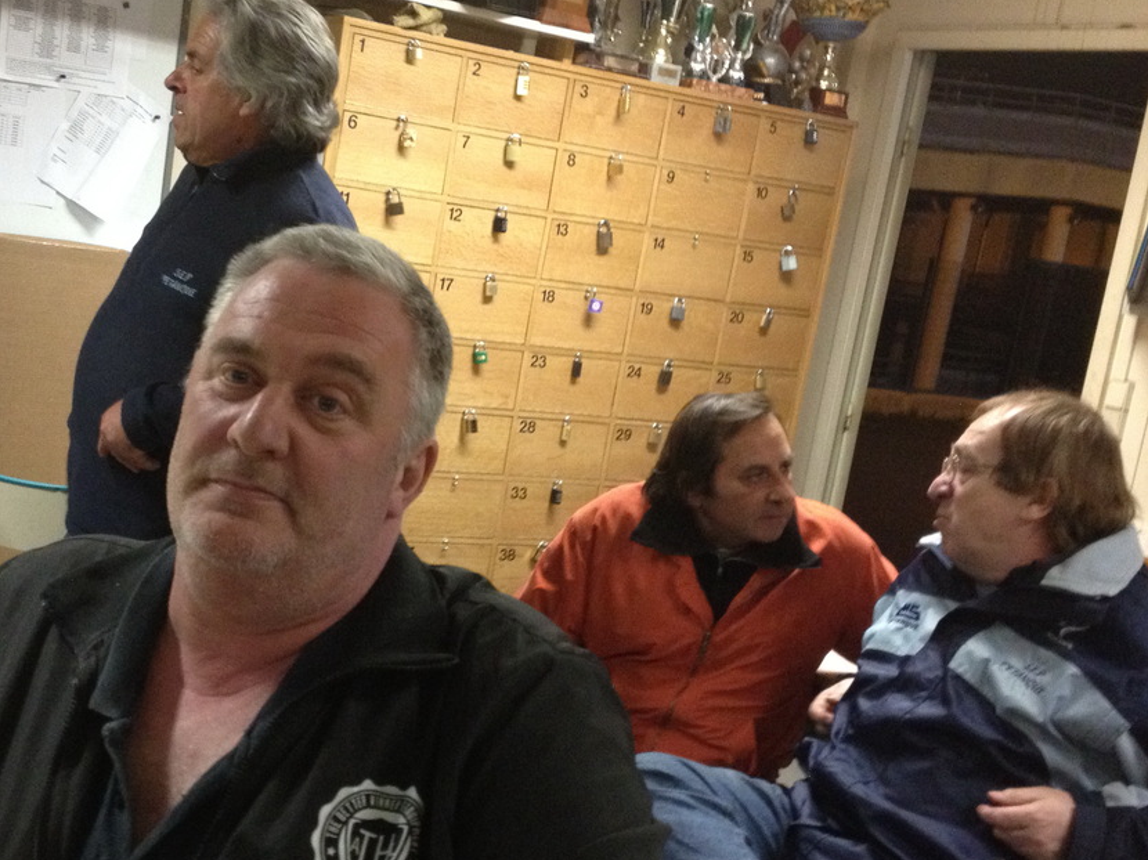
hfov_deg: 35.2
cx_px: 375
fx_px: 1790
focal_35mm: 54
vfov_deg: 27.0
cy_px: 491
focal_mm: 4.28
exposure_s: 1/20
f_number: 2.4
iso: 320
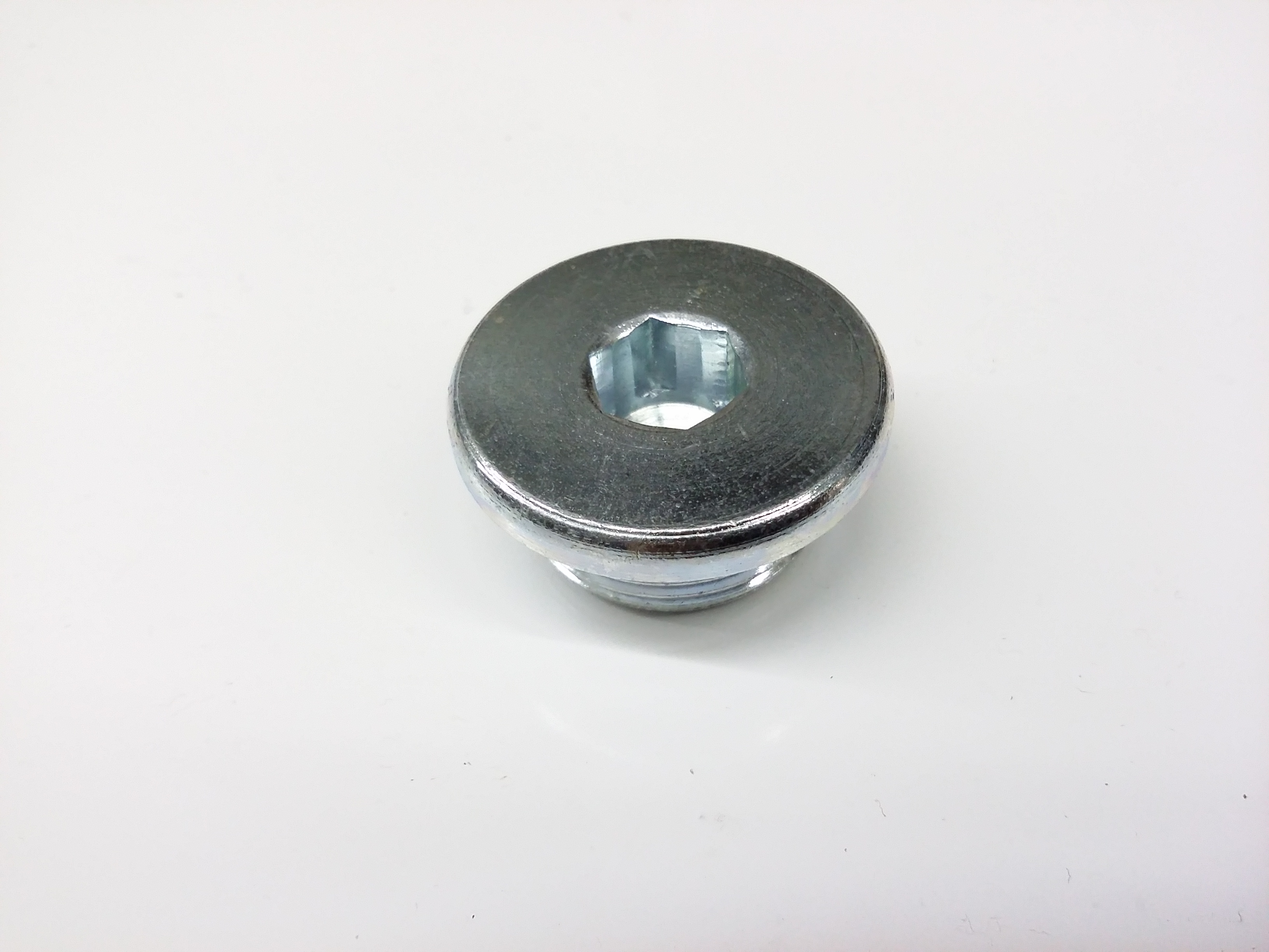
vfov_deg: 44.2
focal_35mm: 32
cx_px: 634
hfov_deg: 56.8
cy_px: 476
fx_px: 1173
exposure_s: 1/20
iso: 200
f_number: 2.4
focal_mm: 3.4
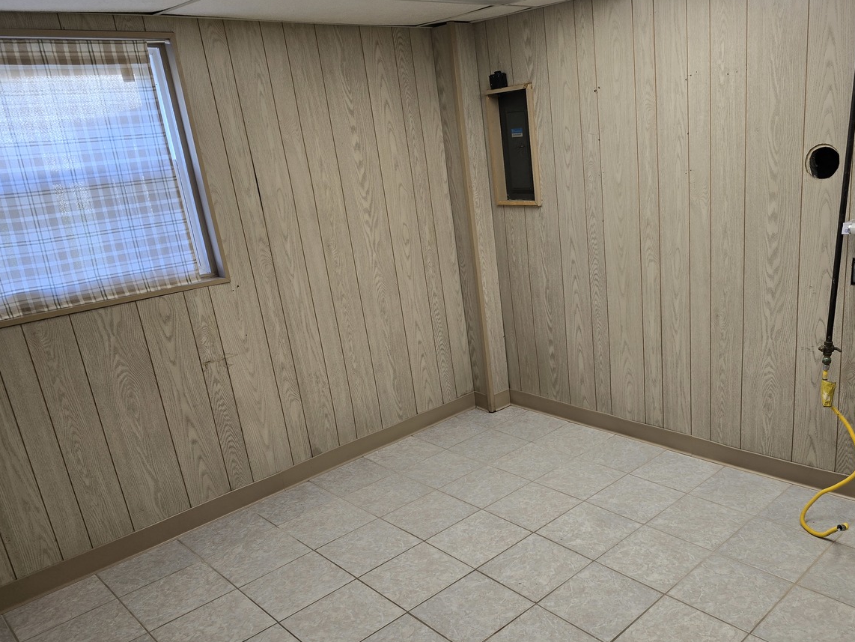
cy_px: 384
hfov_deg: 60.8
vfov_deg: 48.0
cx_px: 535
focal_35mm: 29
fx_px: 716
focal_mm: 6.3
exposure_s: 1/120
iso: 80
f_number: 1.7
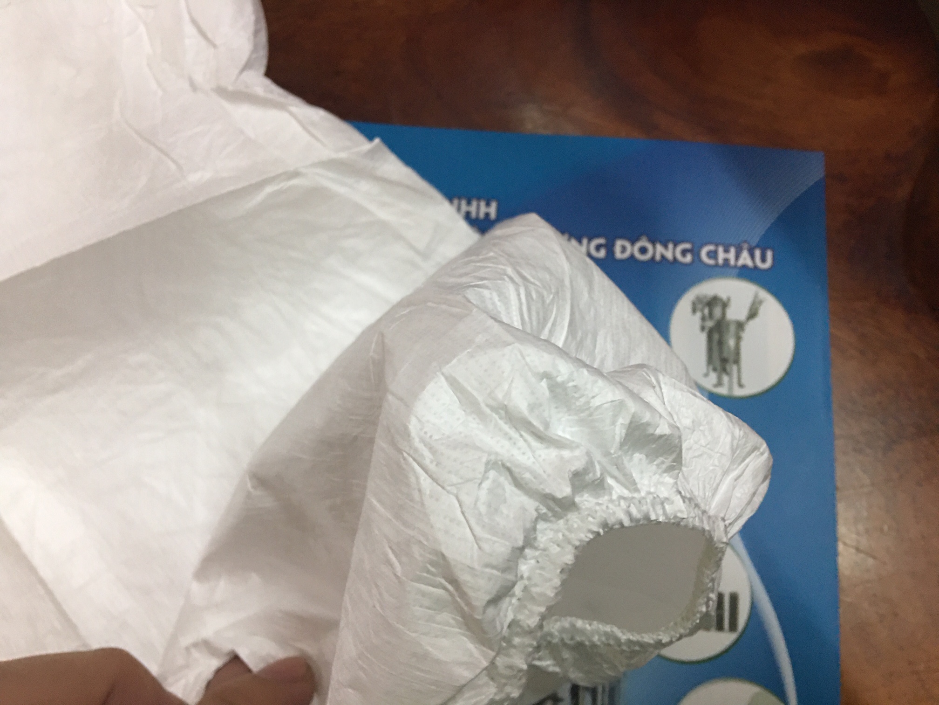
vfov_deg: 48.2
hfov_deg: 61.7
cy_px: 352
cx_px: 470
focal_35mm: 29
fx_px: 787
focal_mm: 4.15
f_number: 2.2
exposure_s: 1/17
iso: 100
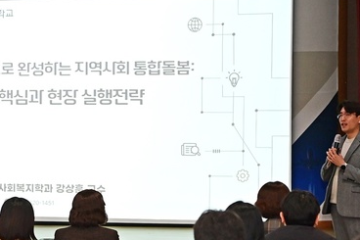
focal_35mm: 142
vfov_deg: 9.6
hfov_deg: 14.4
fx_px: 1419
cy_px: 173
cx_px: 79
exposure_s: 1/160
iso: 2000
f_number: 4
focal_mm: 58
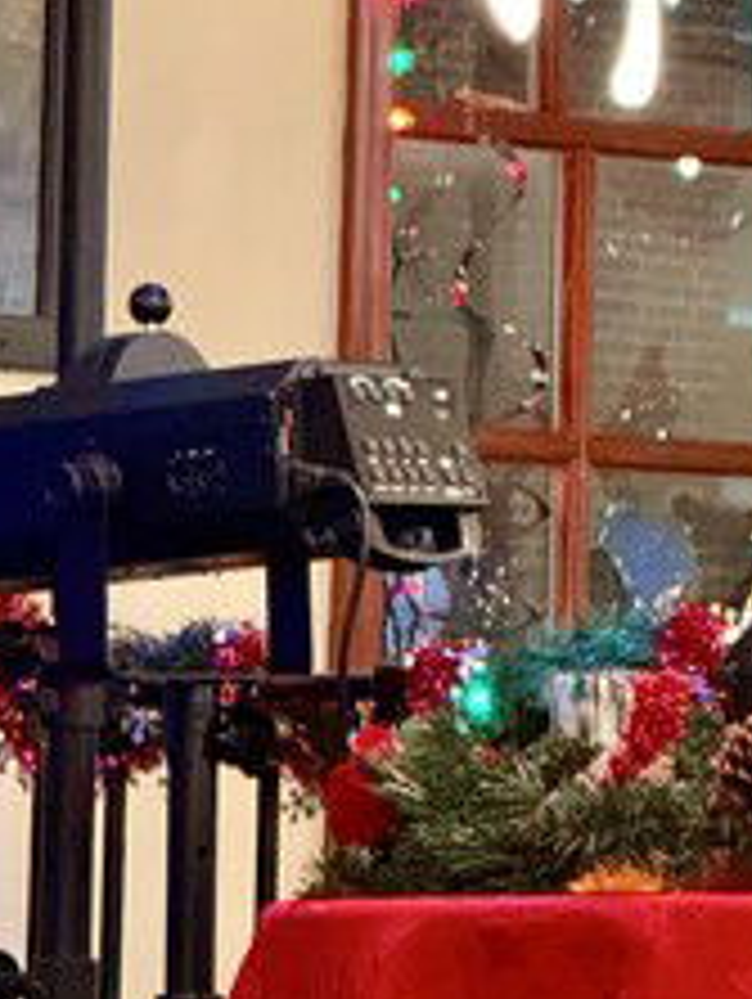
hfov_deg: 4.6
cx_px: 892
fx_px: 9367
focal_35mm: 324
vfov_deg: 6.1
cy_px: -252
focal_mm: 15.66
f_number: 2.8
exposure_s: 1/30
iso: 1250
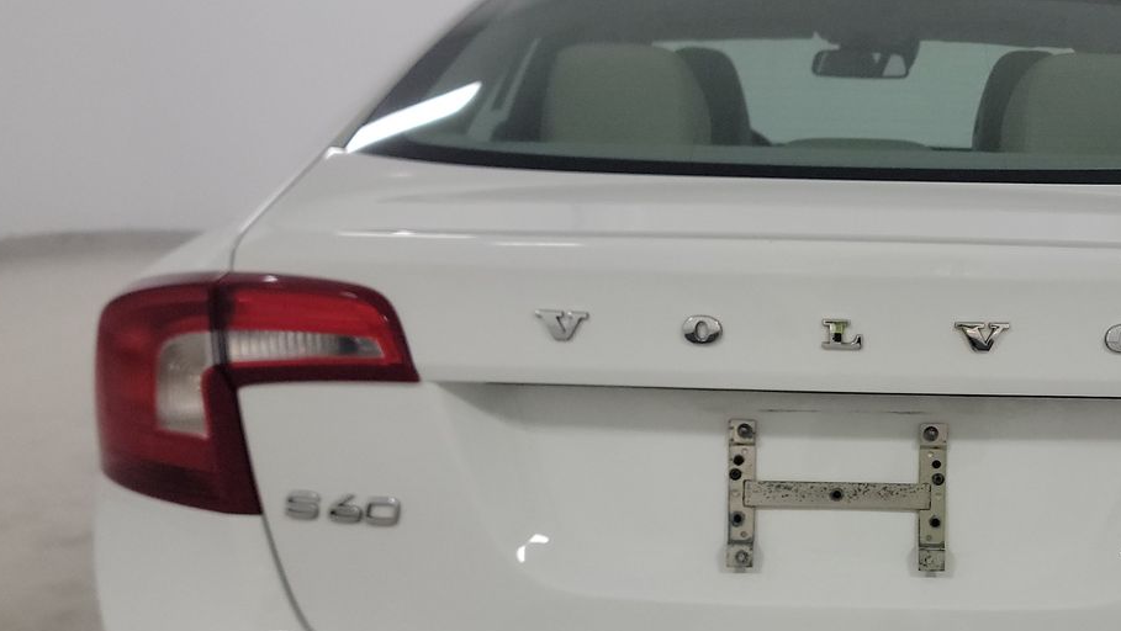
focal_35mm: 46
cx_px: 831
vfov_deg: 25.8
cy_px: 442
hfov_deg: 43.3
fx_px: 1368
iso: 795
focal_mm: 6.7
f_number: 1.8
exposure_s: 1/59
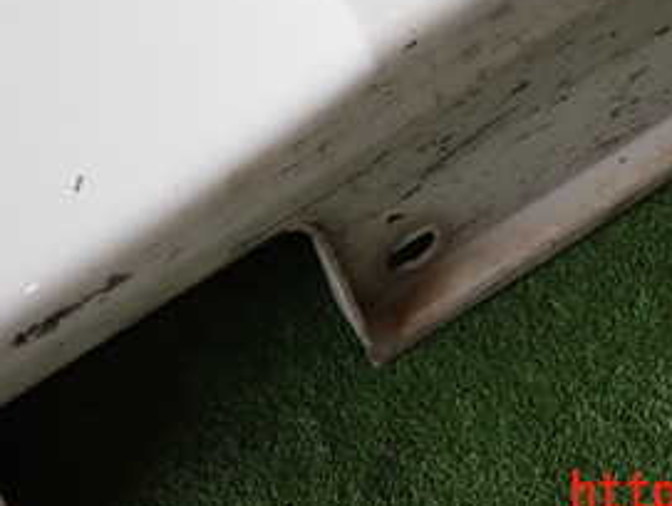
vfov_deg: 17.1
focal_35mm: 84
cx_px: 387
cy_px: -32
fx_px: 1633
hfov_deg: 23.2
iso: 125
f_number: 2.7
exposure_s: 1/80
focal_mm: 6.83
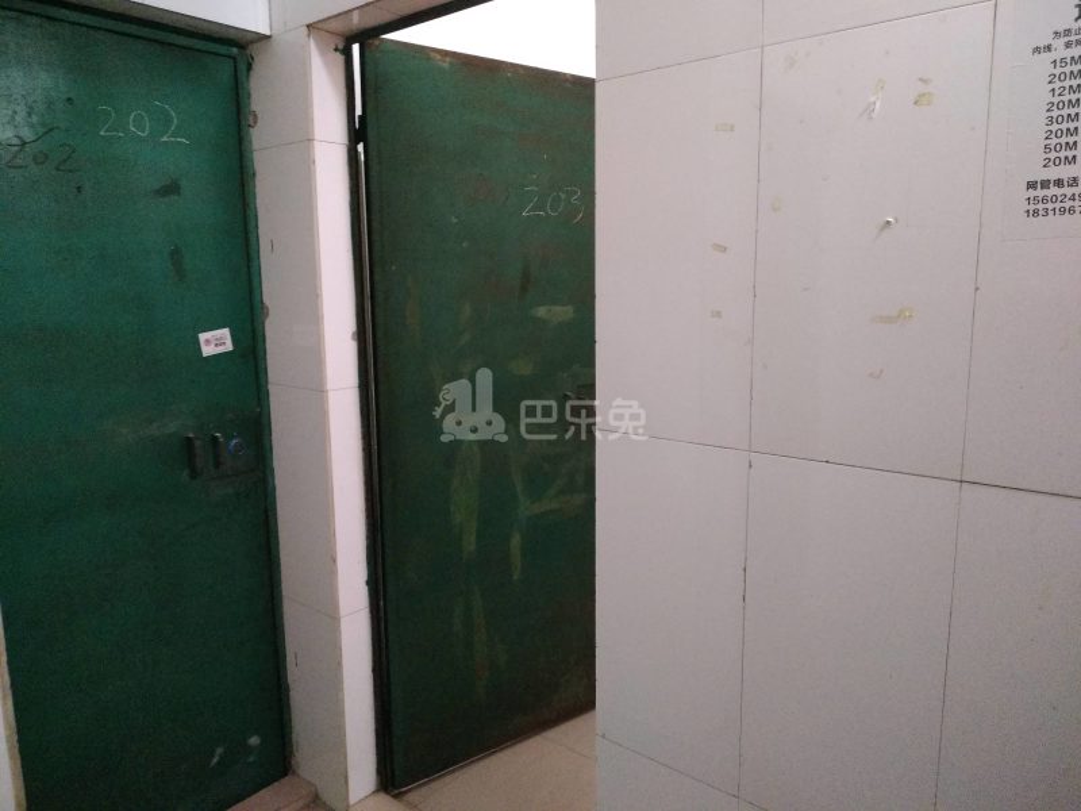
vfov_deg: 56.8
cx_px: 540
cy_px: 406
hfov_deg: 71.6
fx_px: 749
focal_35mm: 24
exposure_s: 1/20
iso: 1023
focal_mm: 3.94
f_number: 1.9
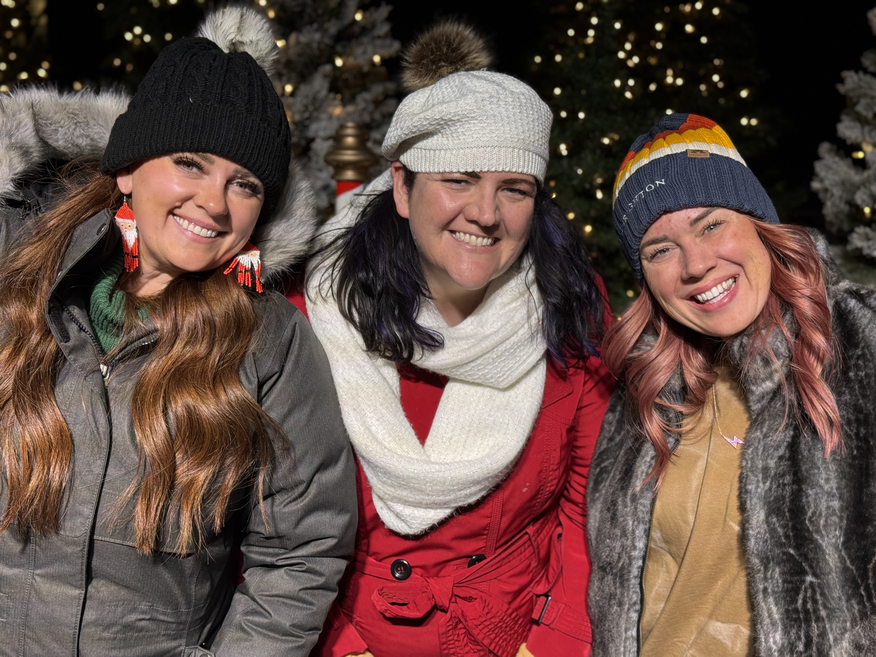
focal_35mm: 48
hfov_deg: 39.7
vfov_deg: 30.3
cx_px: 438
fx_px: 1215
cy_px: 328
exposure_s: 1/120
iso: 50
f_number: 1.78
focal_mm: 6.76
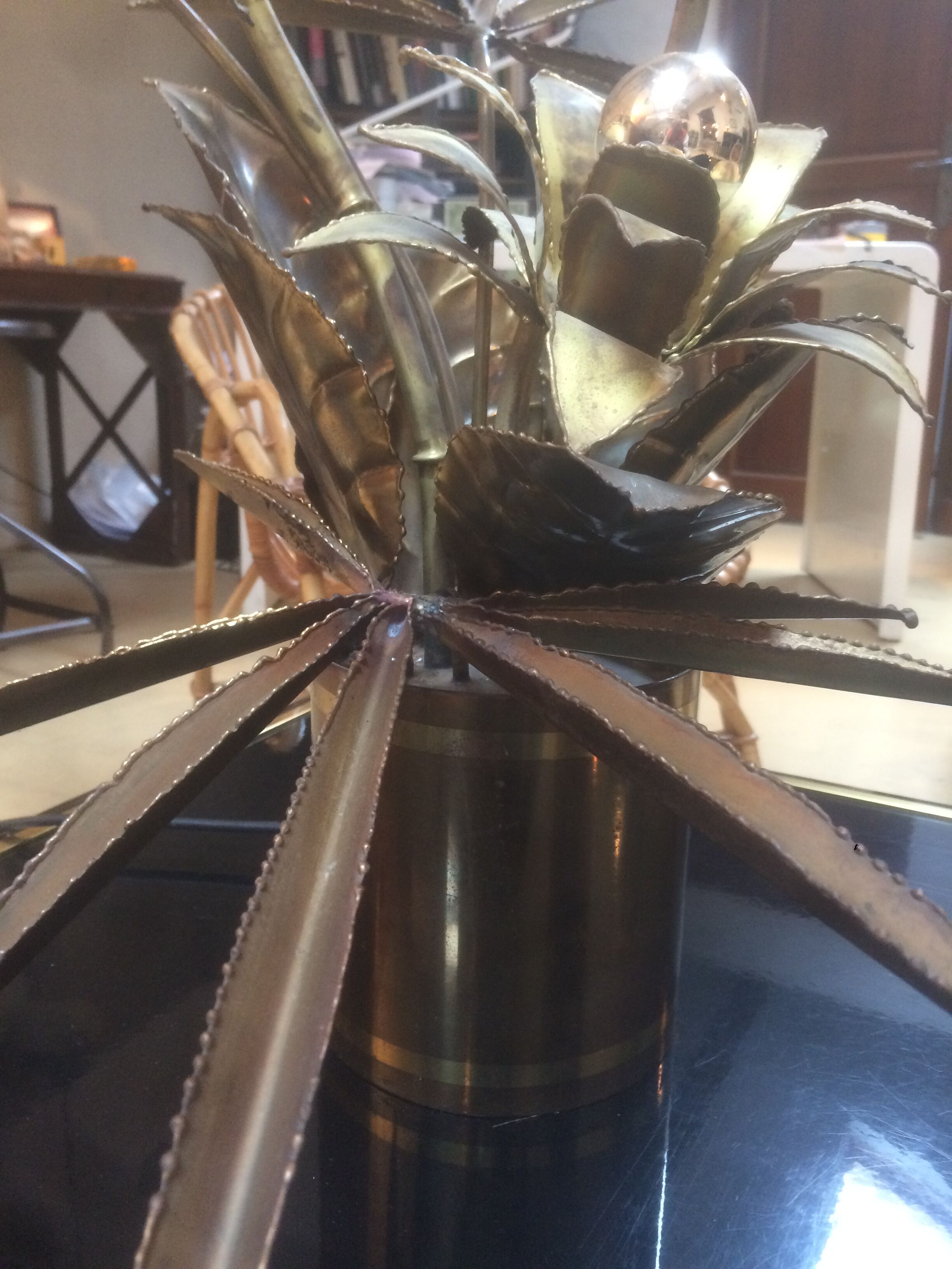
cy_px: 634
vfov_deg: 61.7
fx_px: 1063
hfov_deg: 48.2
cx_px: 476
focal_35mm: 29
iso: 200
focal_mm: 4.15
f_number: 2.2
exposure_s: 1/33
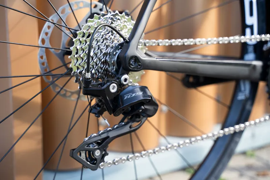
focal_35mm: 75
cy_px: 90
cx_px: 135
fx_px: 562
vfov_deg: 18.2
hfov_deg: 27.0
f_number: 4
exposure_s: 1/640
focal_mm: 75
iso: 800
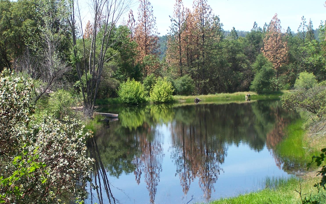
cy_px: 118
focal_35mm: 72
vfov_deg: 18.1
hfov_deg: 28.6
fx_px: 640
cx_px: 161
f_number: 3.2
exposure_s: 1/350
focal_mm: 11.1
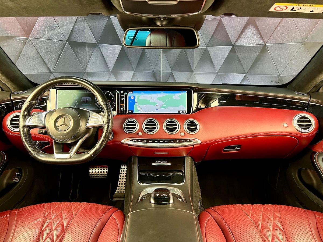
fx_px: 243
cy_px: 121
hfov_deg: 67.3
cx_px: 162
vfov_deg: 53.1
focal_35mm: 26
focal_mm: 5.7
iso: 400
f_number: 1.5
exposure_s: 1/56
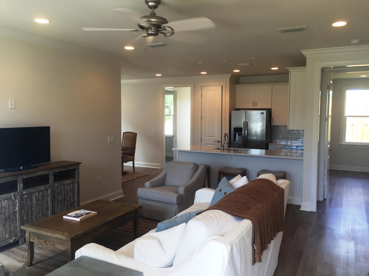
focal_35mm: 29
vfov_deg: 48.2
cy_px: 138
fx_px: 309
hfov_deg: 61.7
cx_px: 184
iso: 32
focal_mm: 4.15
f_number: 2.2
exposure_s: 1/60
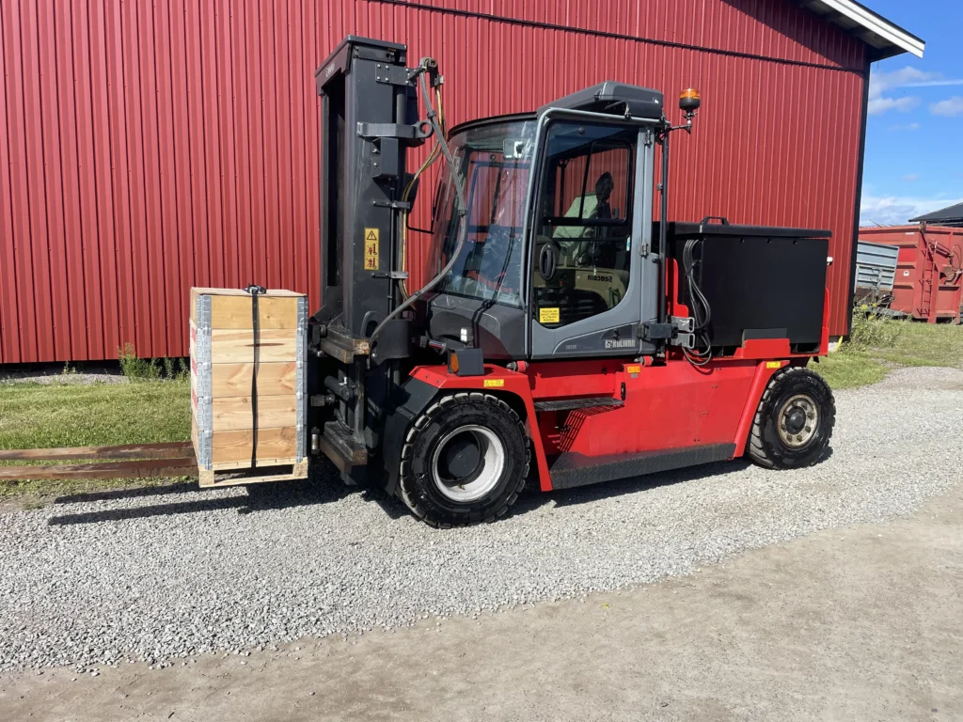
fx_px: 723
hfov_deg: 67.3
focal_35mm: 26
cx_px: 482
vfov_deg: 53.1
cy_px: 361
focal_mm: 4.2
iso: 32
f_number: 1.6
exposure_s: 1/2564
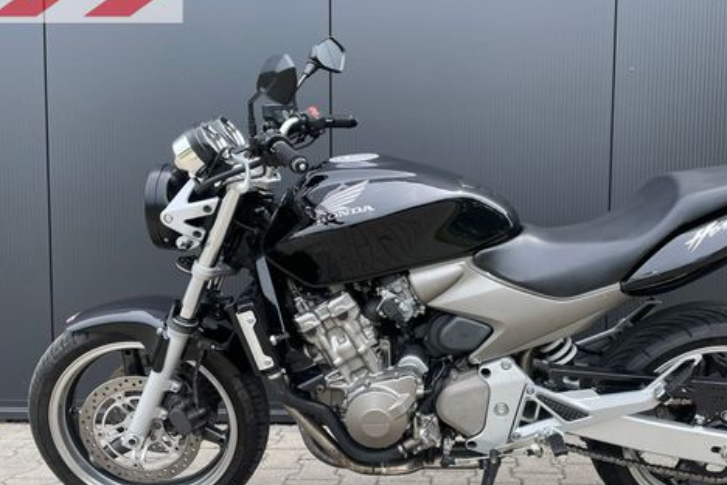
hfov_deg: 51.4
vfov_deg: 35.8
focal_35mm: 37
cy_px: 292
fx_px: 747
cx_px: 454
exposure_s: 1/716
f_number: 1.6
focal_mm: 4.2
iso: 32
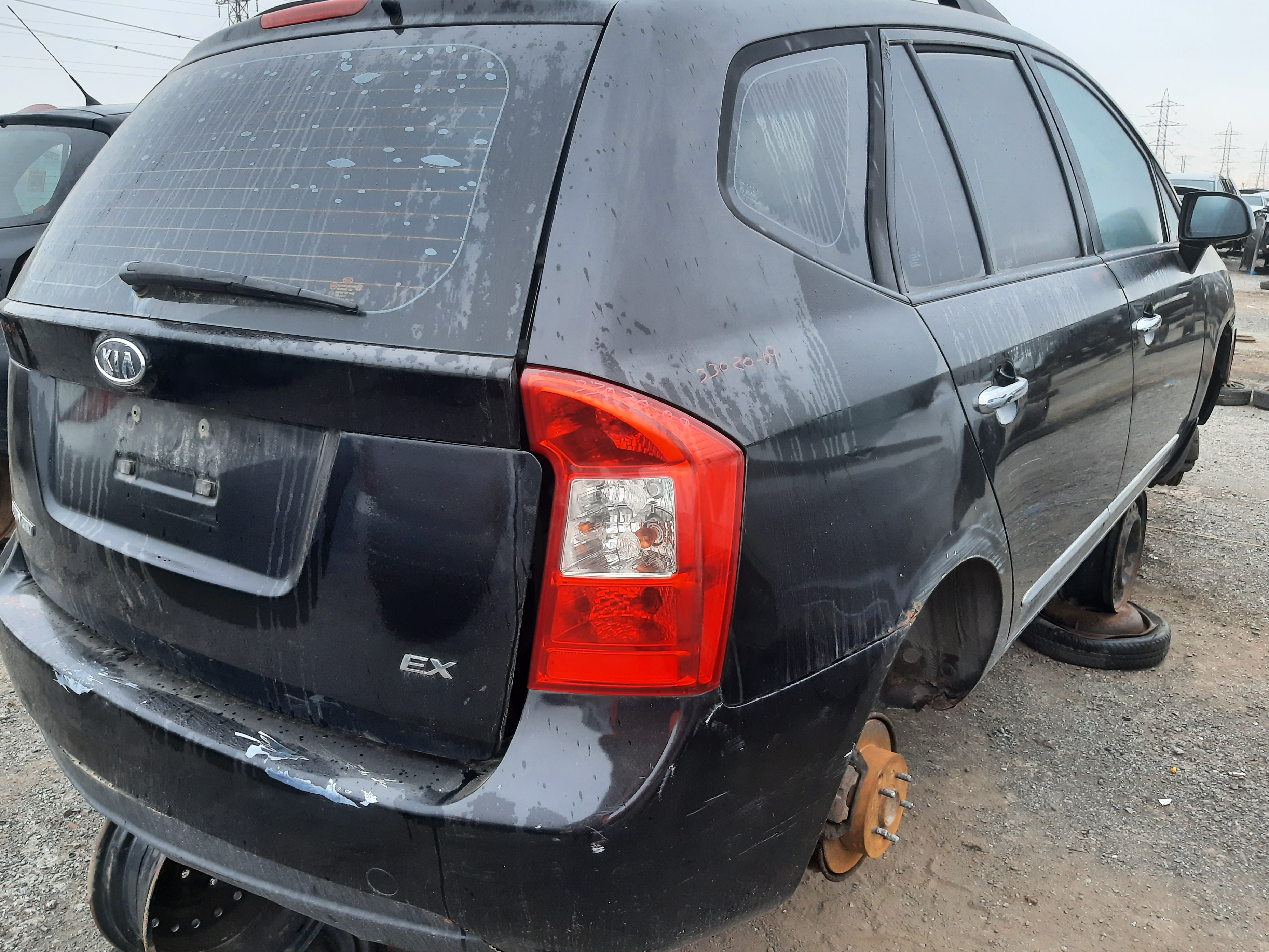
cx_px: 592
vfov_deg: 49.7
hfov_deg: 63.4
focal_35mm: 28
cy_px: 444
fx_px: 1027
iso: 125
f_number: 1.7
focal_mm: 3.92
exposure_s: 1/50
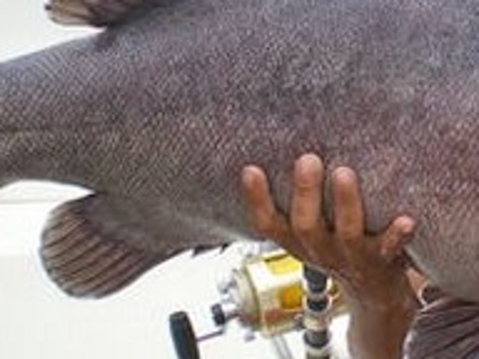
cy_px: 52
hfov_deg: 16.5
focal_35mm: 118
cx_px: 432
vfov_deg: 12.5
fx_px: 1633
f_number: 4.6
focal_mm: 6.3
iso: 50
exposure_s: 1/250
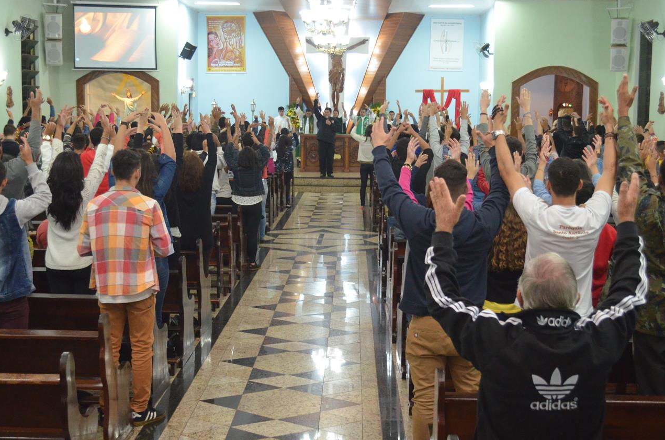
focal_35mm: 48
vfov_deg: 28.0
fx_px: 885
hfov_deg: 41.2
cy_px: 209
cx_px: 314
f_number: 4.2
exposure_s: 1/60
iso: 2800
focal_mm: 26
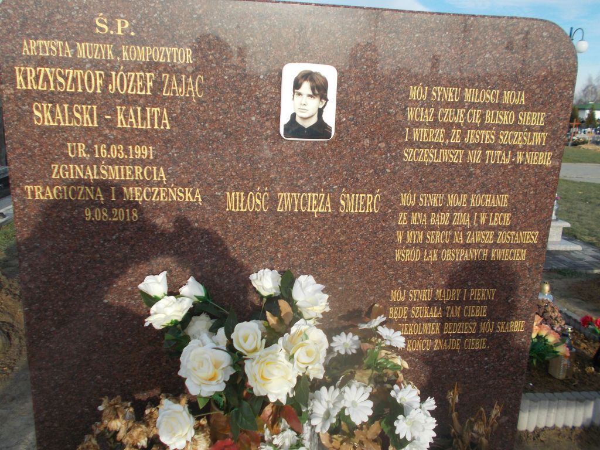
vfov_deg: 46.8
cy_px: 225
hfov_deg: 60.0
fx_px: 520
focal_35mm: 30
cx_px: 300
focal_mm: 5.3
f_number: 8.6
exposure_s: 1/80
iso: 80
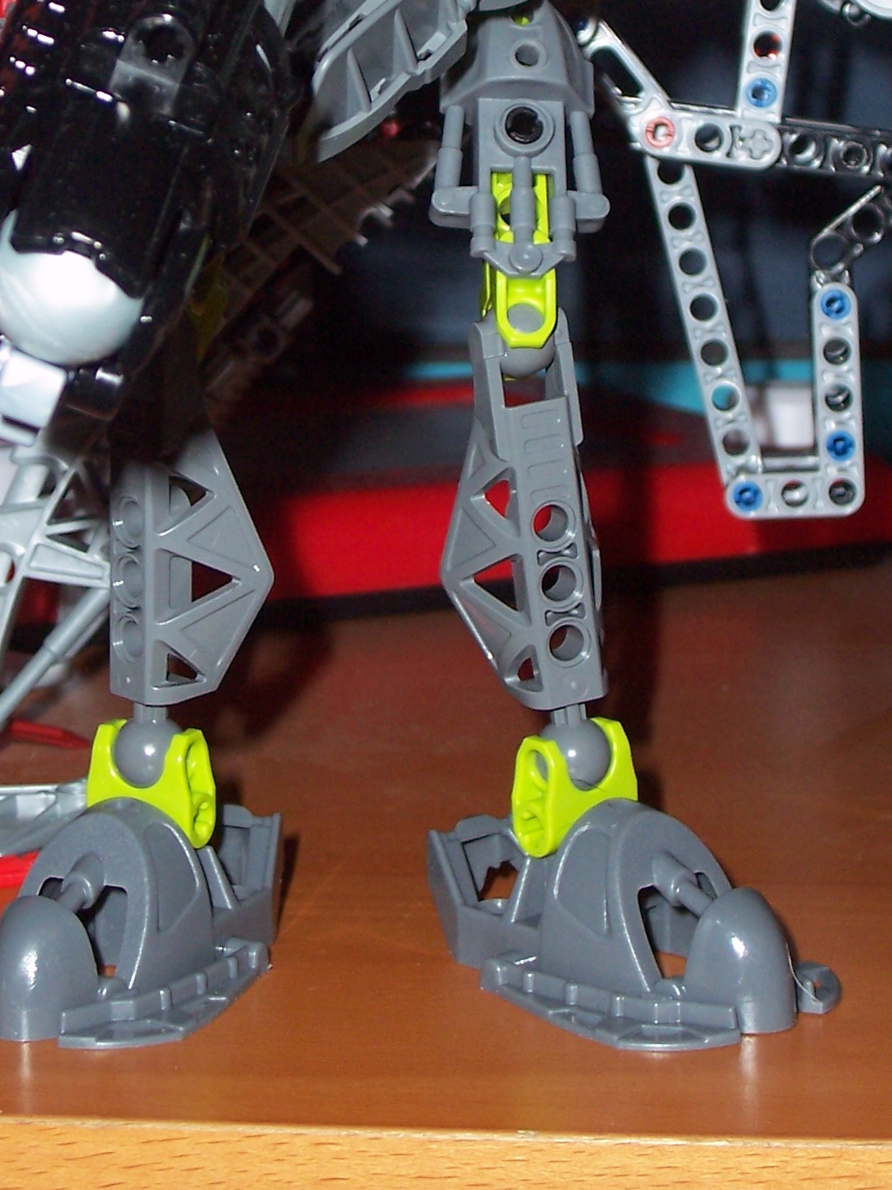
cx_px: 319
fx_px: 3023
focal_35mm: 88
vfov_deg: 21.9
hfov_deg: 16.8
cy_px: 213
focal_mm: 8.6
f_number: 3.4
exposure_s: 1/60
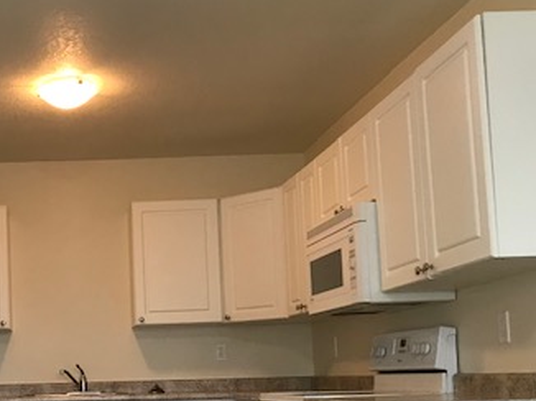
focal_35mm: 55
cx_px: 66
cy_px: 337
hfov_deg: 33.3
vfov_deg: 25.9
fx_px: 851
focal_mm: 3.99
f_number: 1.8
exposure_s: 1/30
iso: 32
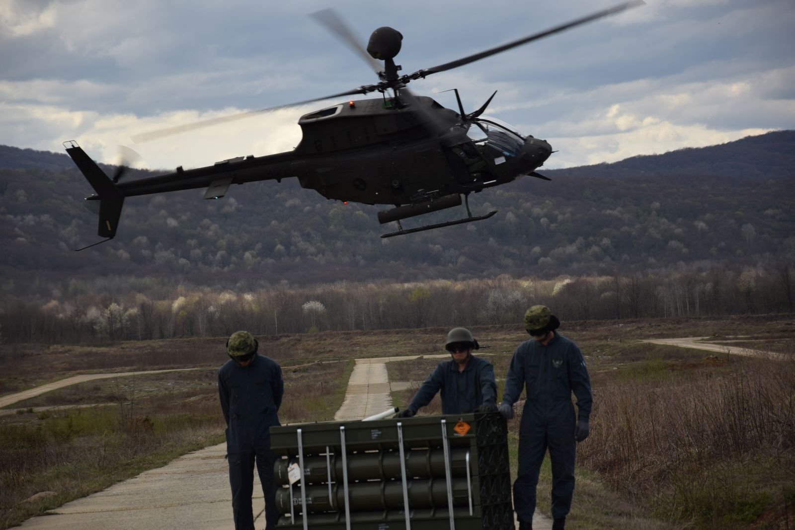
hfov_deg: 13.0
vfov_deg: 8.7
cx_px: 398
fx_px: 3478
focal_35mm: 158
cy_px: 265
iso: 100
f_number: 5.6
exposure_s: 1/400
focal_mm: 105
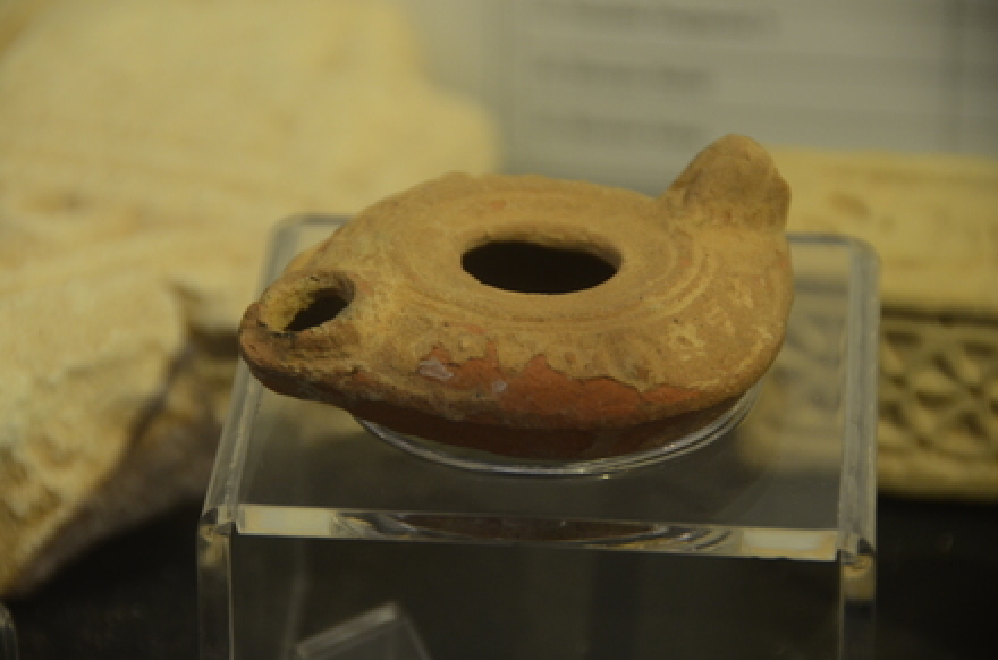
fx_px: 7051
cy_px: 330
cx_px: 499
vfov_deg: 5.4
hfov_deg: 8.1
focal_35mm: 255
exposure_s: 1/6
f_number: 5.6
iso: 800
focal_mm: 170
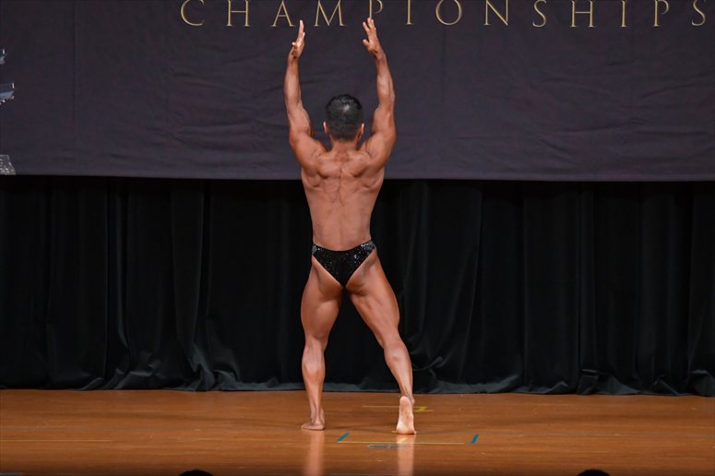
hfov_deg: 8.1
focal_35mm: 255
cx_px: 358
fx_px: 5062
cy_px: 238
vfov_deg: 5.4
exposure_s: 1/400
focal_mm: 170
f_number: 5.6
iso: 4000
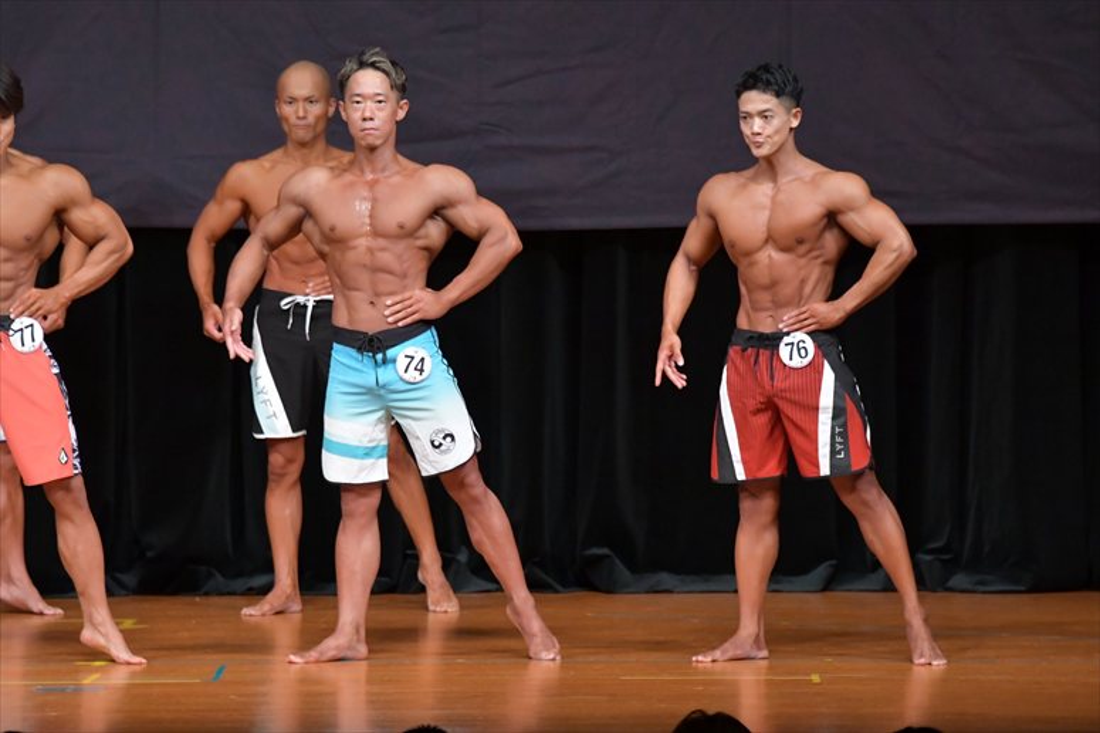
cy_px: 366
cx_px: 550
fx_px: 8704
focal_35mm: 285
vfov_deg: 4.8
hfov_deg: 7.2
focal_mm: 190
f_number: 5.6
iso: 5000
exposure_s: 1/400
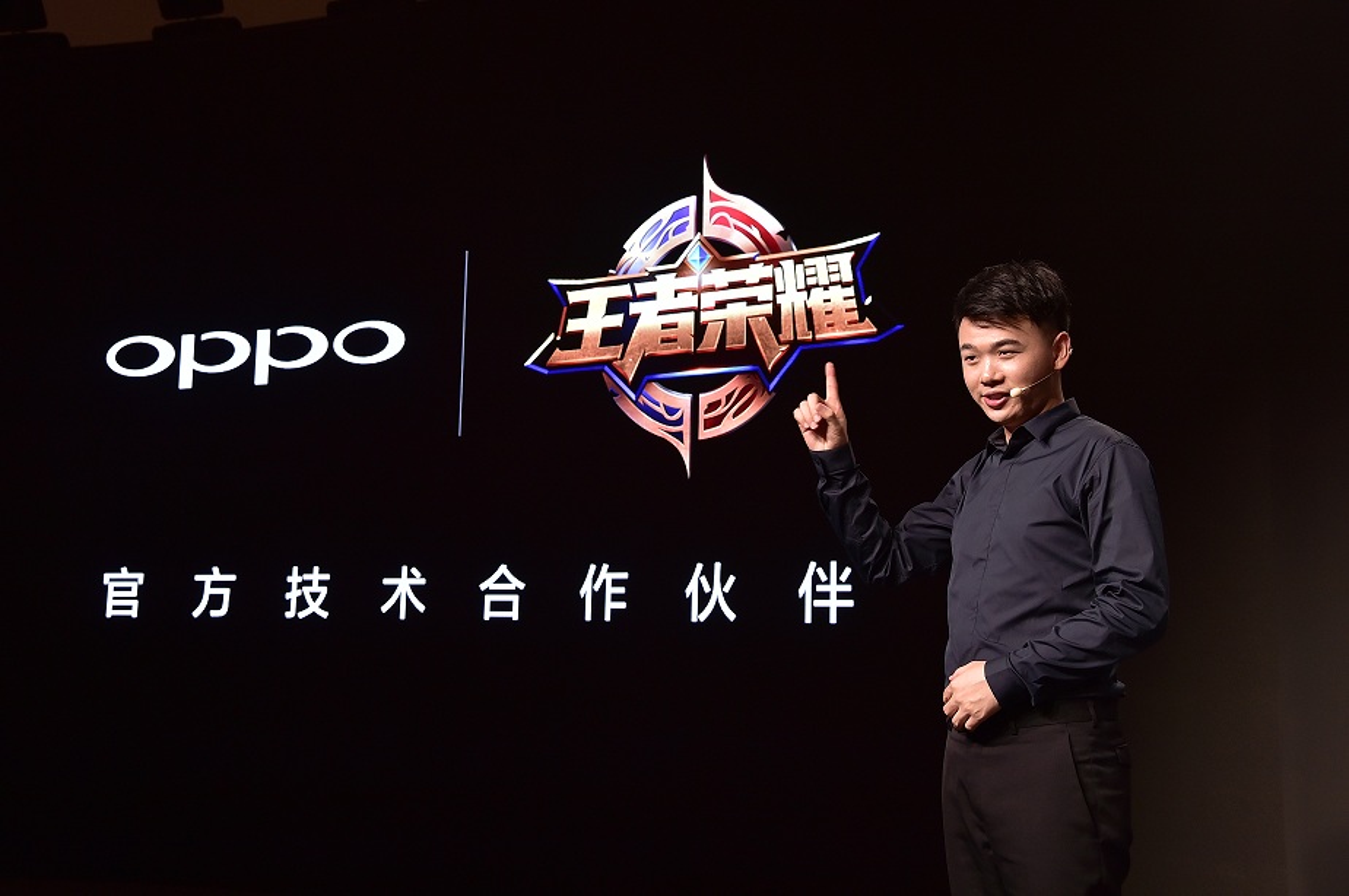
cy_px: 448
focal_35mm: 44
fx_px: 1647
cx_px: 674
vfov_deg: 30.4
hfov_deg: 44.5
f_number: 5.6
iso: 1600
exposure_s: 1/200
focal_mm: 44
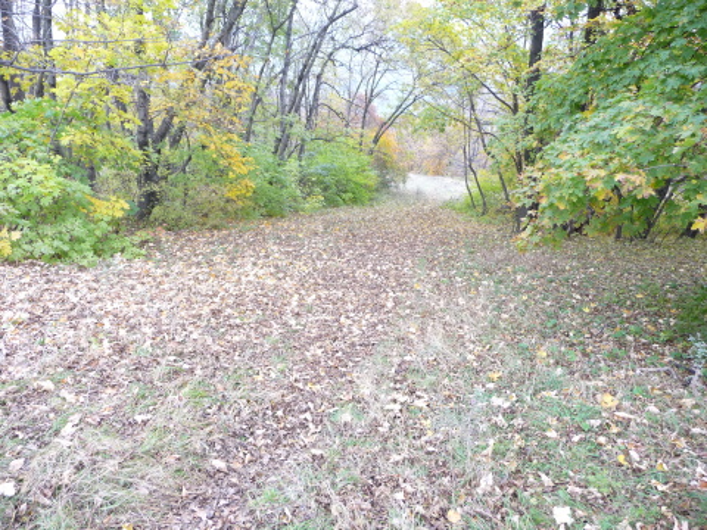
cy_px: 265
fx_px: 572
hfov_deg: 63.4
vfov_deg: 49.7
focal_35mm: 28
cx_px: 354
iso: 160
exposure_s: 1/30
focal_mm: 4.7
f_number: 3.3
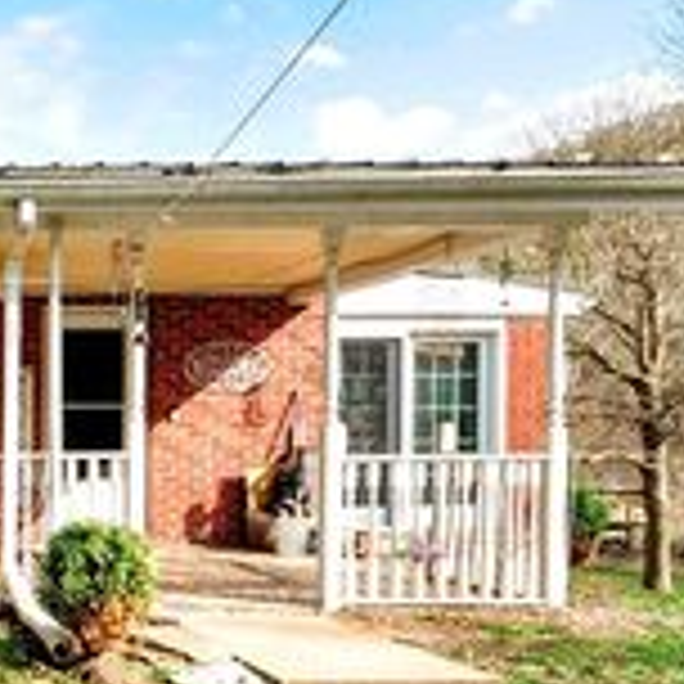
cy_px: 464
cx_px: -194
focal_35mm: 42
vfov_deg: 39.5
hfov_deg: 31.4
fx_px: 939
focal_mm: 10
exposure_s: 1/160
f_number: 8
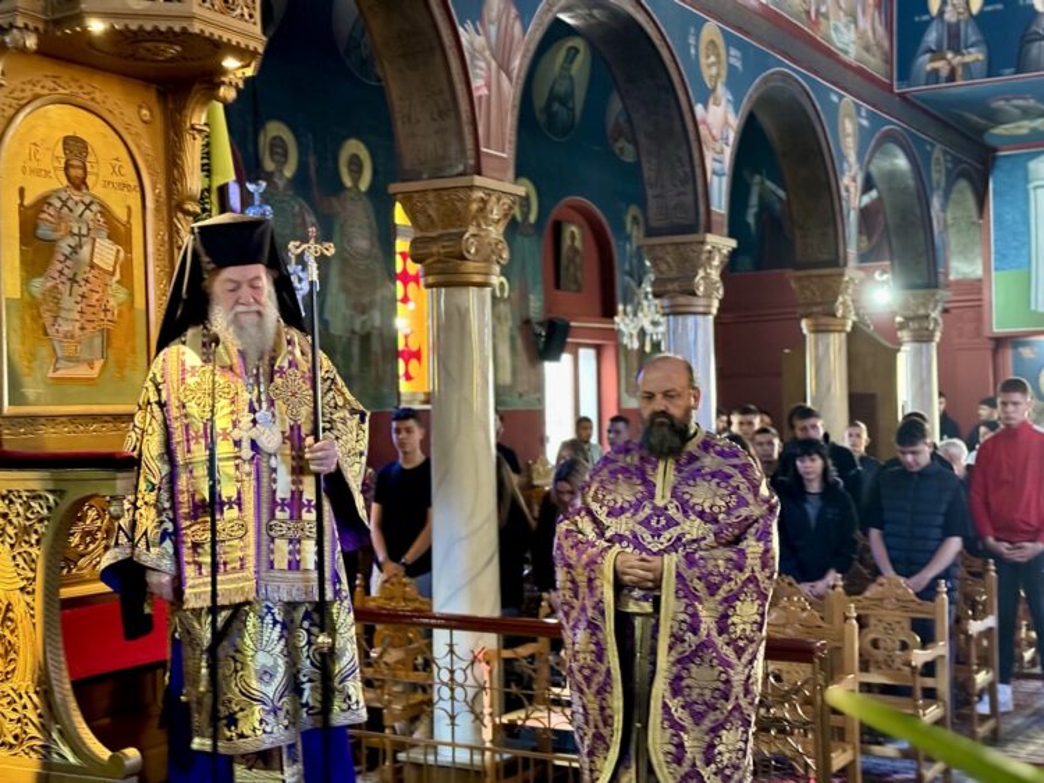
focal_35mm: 48
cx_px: 522
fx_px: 1448
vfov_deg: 30.3
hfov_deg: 39.6
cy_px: 392
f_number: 1.78
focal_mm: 6.76
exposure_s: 1/33
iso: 500
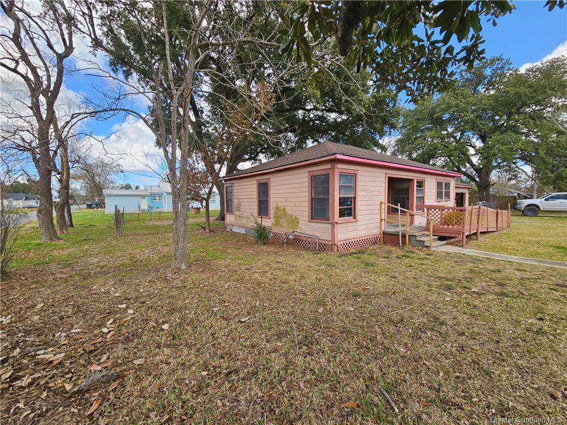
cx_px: 284
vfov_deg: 89.9
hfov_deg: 106.2
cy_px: 212
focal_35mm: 13
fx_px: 213
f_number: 2.2
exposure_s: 1/628
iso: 50
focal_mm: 2.2
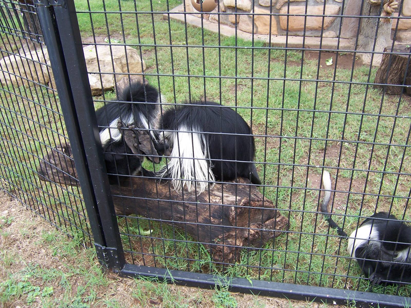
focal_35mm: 33
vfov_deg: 42.9
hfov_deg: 55.4
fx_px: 392
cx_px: 206
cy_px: 154
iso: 80
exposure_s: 1/90
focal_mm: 5.5
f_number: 3.4
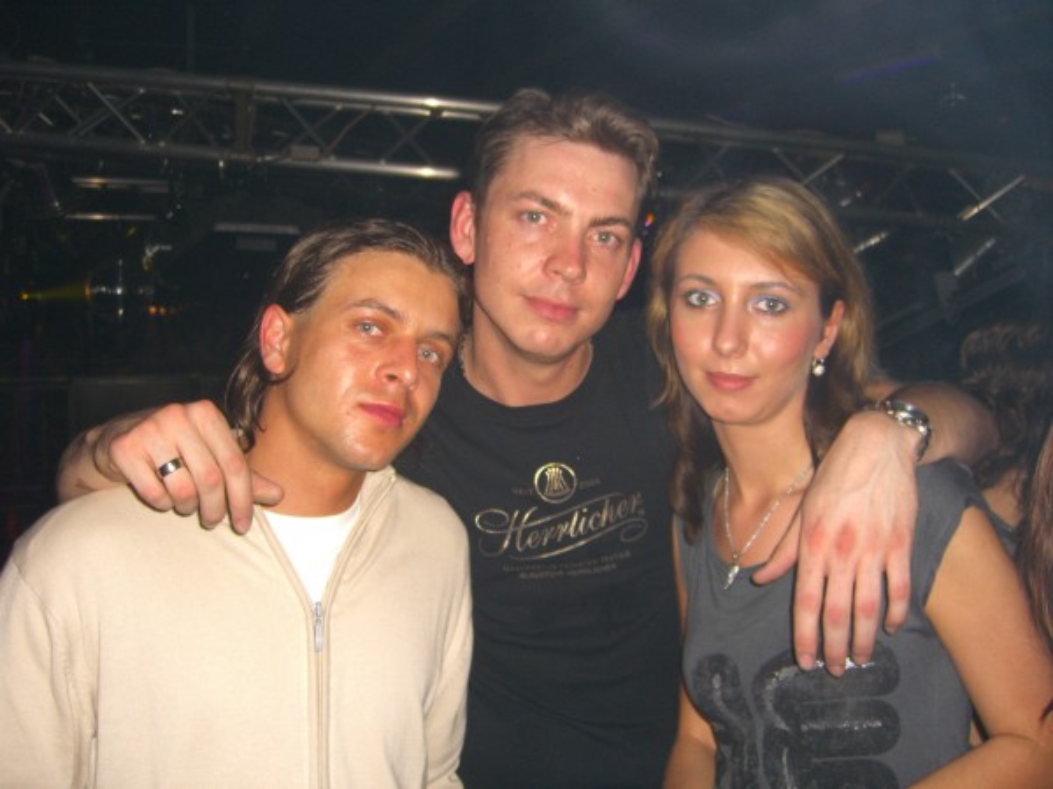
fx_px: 1156
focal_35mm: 38
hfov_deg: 49.0
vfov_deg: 37.7
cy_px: 394
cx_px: 526
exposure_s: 1/60
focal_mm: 7.9
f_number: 2.8
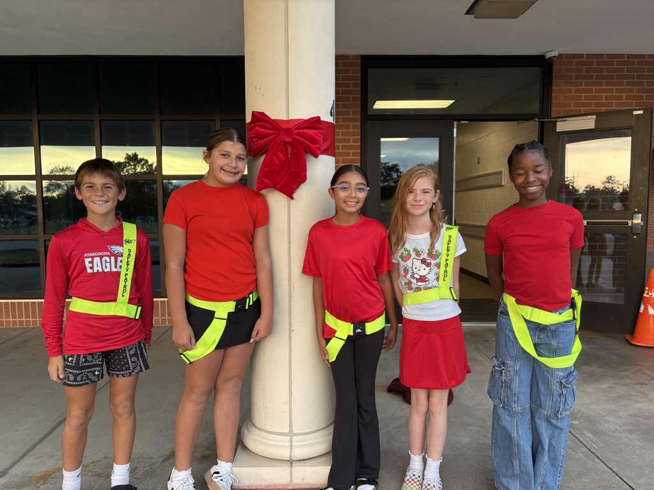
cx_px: 327
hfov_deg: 67.3
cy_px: 245
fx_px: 491
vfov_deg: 53.1
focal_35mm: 26
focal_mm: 5.96
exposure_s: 1/121
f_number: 1.6
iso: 64
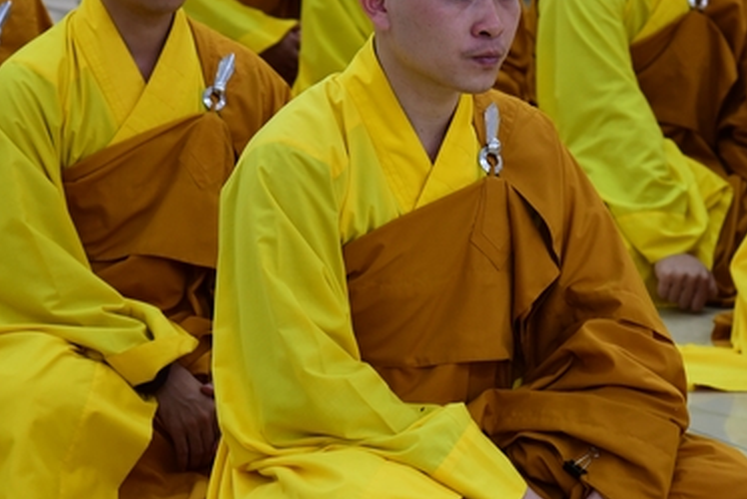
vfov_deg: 9.6
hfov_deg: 14.3
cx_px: 453
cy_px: 148
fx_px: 2968
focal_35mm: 143
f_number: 5.6
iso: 1600
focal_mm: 82
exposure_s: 1/40
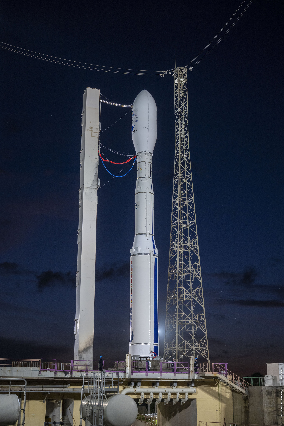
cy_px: 213
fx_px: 580
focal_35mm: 49
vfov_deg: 40.3
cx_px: 142
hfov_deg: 27.5
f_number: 5.6
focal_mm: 49
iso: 800
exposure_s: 1/100
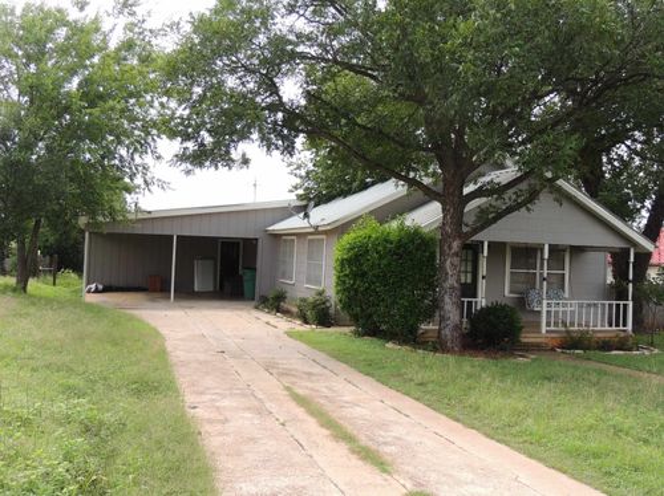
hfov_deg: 52.7
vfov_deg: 40.6
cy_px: 248
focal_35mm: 35
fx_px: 671
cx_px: 332
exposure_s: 1/320
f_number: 3.3
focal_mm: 6.2
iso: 100
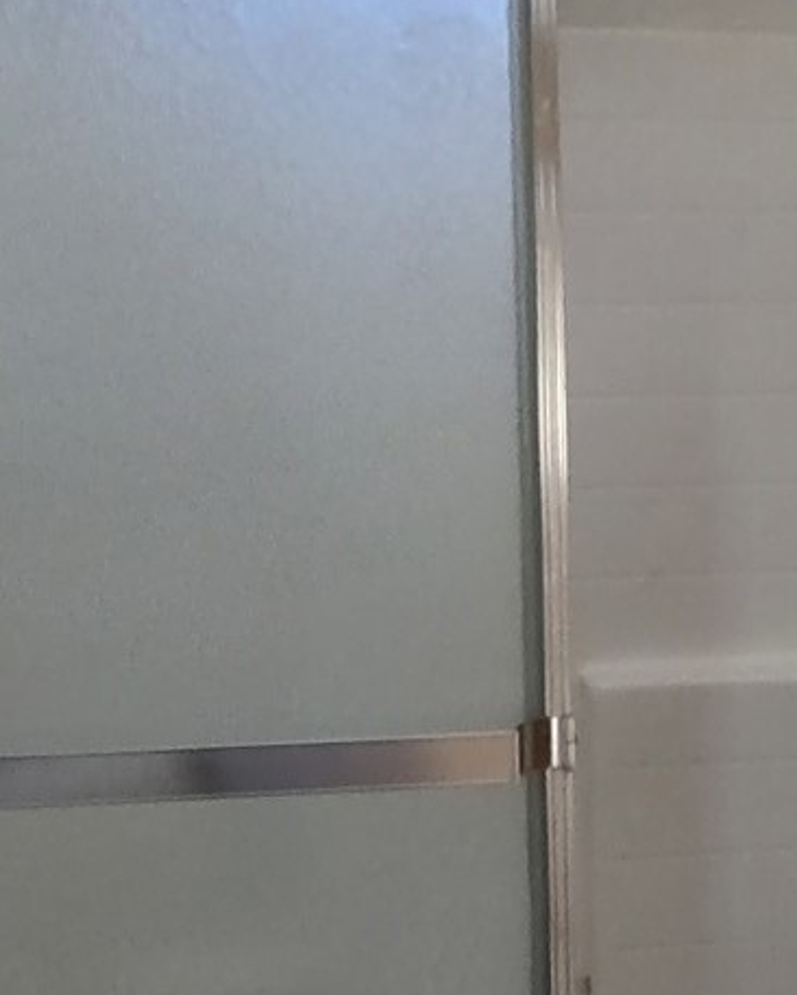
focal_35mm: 35
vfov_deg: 51.2
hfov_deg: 40.4
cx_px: 645
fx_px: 1031
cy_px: 599
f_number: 2.2
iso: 766
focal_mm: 1.66
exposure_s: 1/60
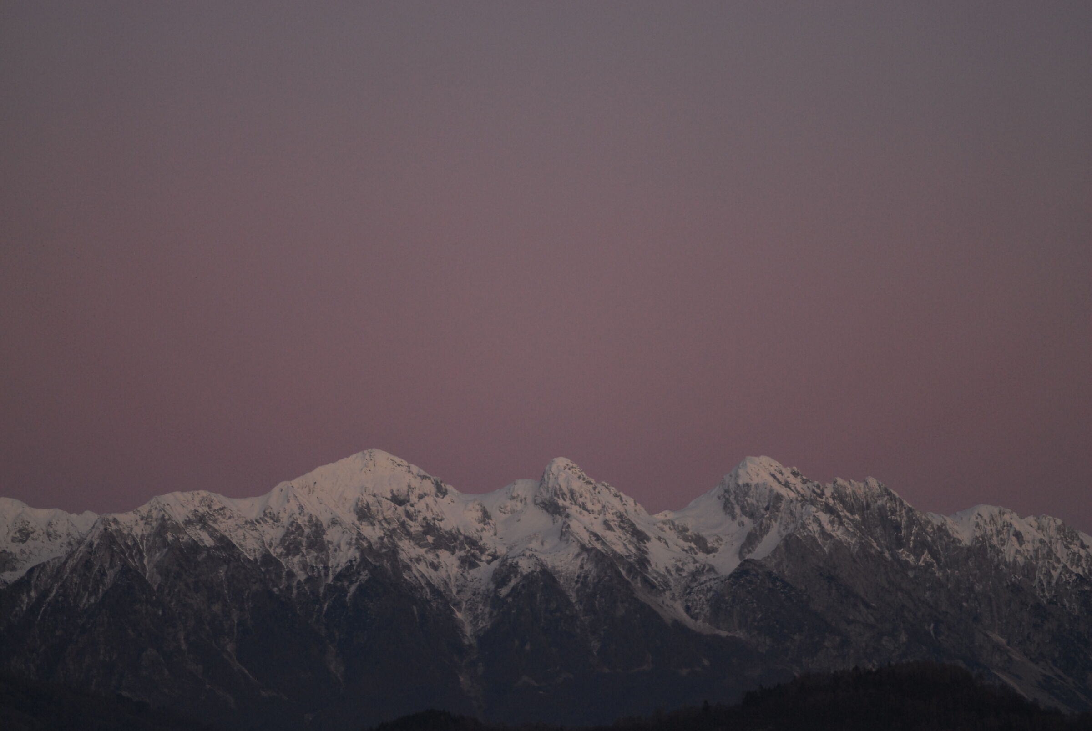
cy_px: 366
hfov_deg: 13.0
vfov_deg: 8.7
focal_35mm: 158
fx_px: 4784
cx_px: 546
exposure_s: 1/320
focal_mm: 105
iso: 400
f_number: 2.8
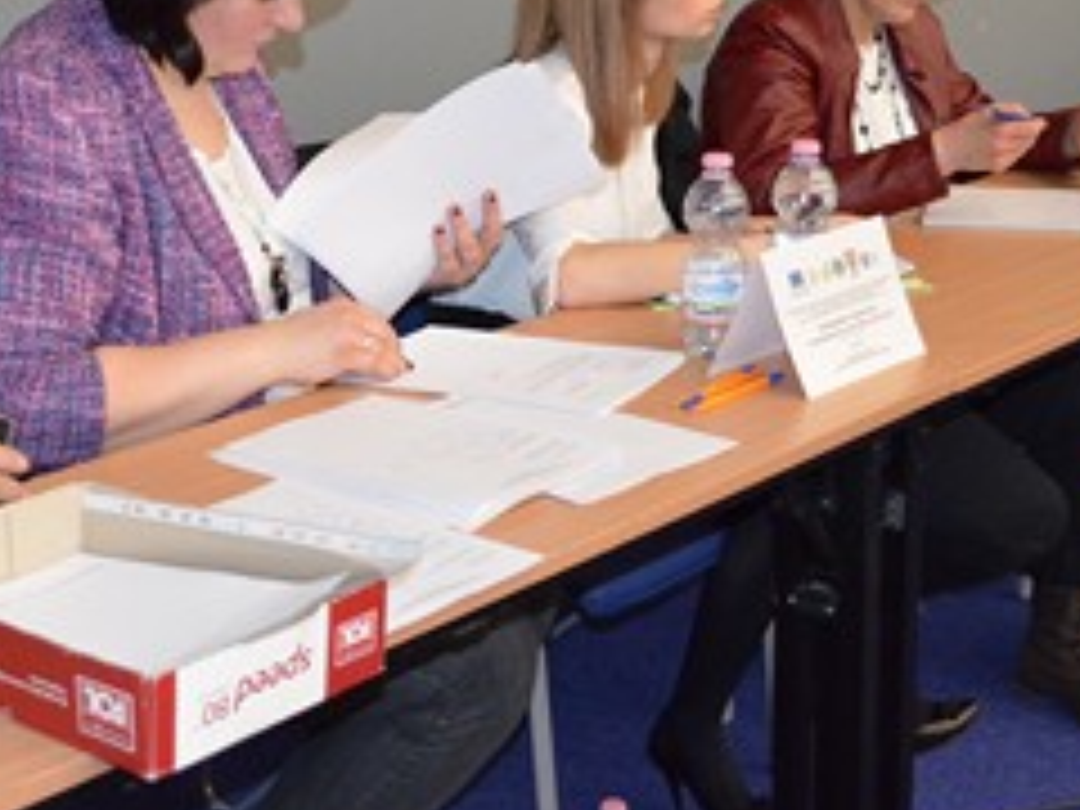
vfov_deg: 20.3
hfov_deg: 26.9
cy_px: 236
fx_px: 2246
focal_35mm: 72
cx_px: 400
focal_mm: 24
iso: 2800
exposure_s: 1/60
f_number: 4
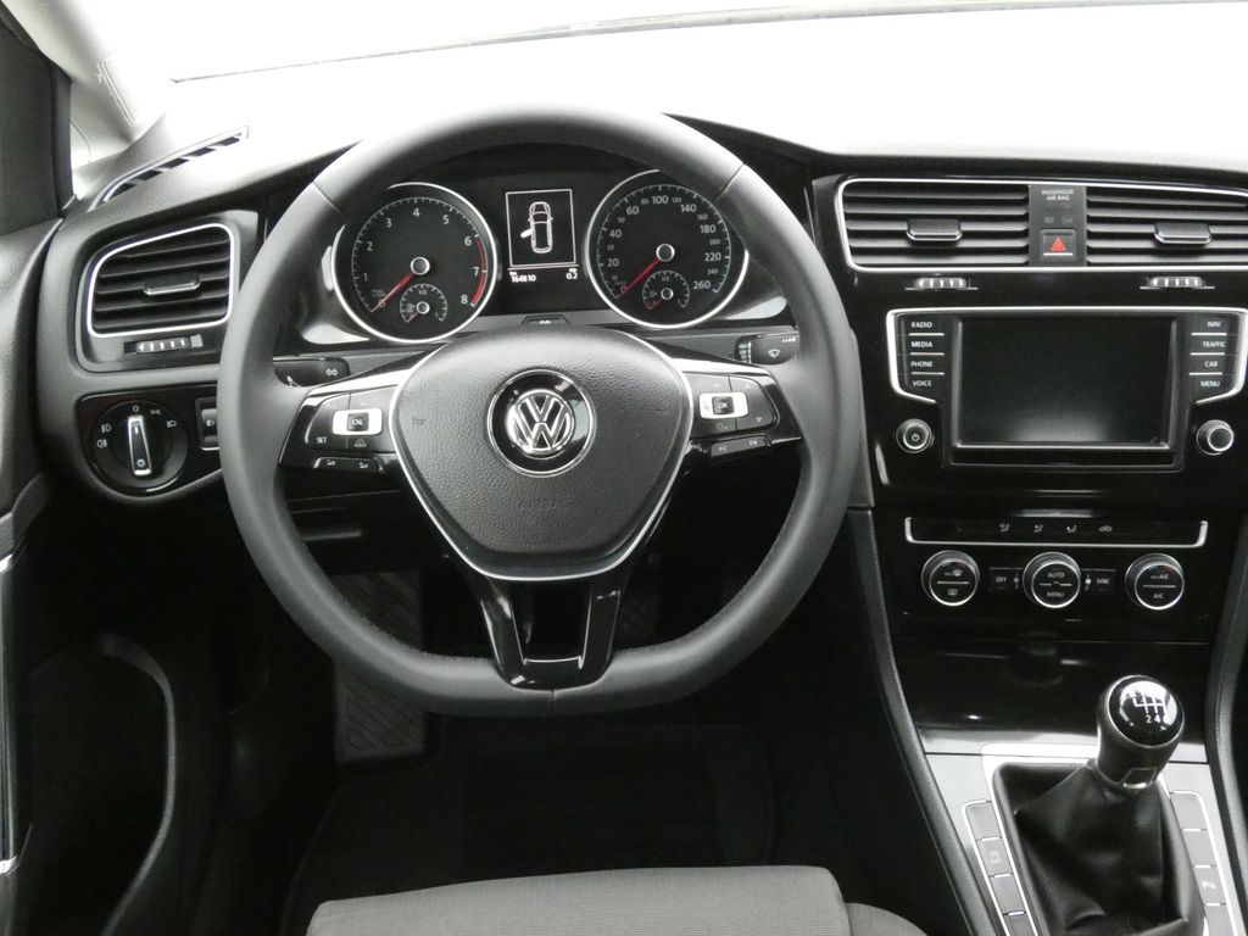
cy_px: 468
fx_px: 1298
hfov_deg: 51.4
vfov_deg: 39.7
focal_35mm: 36
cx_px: 624
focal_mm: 6.5
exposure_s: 1/80
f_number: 5.6
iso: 1250
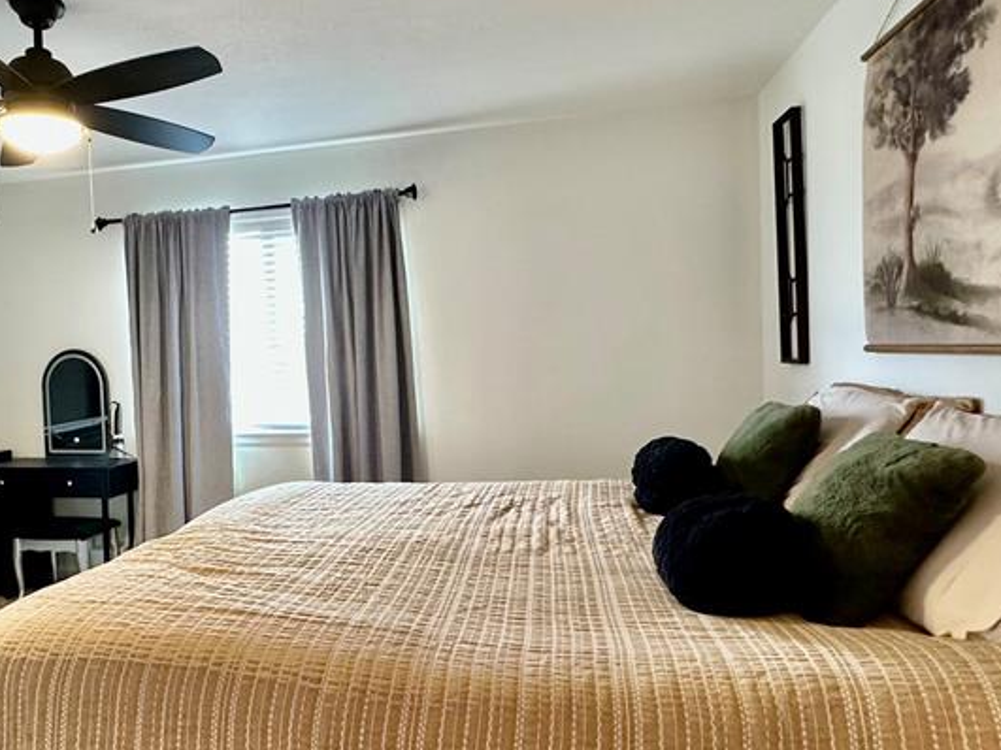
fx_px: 781
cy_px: 391
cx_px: 320
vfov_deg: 51.3
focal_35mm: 27
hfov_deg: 63.4
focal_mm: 2.22
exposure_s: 1/60
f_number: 2.2
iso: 200
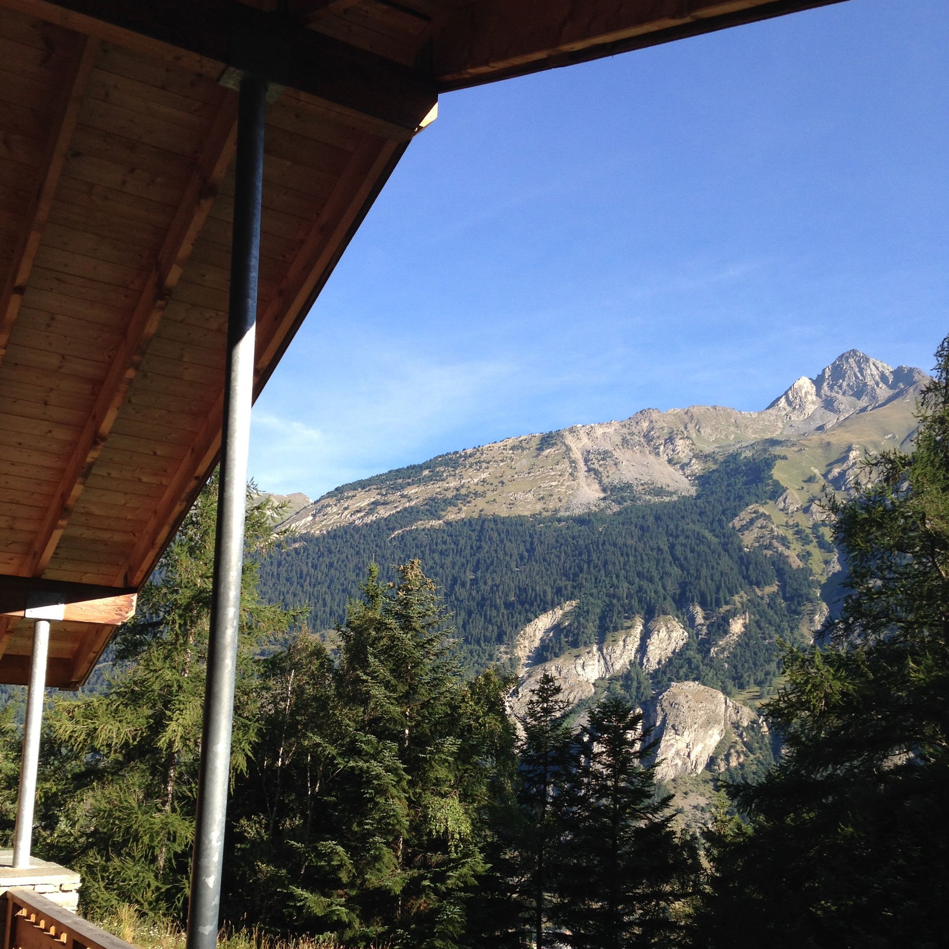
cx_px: 474
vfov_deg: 42.7
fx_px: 1210
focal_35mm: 39
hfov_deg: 42.8
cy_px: 541
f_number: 2.4
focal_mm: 4.12
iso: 50
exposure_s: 1/753
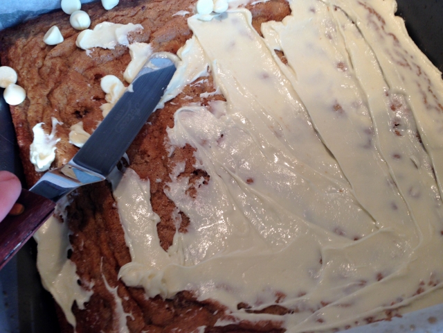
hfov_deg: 55.4
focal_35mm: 33
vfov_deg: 42.9
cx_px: 222
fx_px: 422
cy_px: 166
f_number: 2.4
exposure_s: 1/40
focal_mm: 4.12
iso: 50
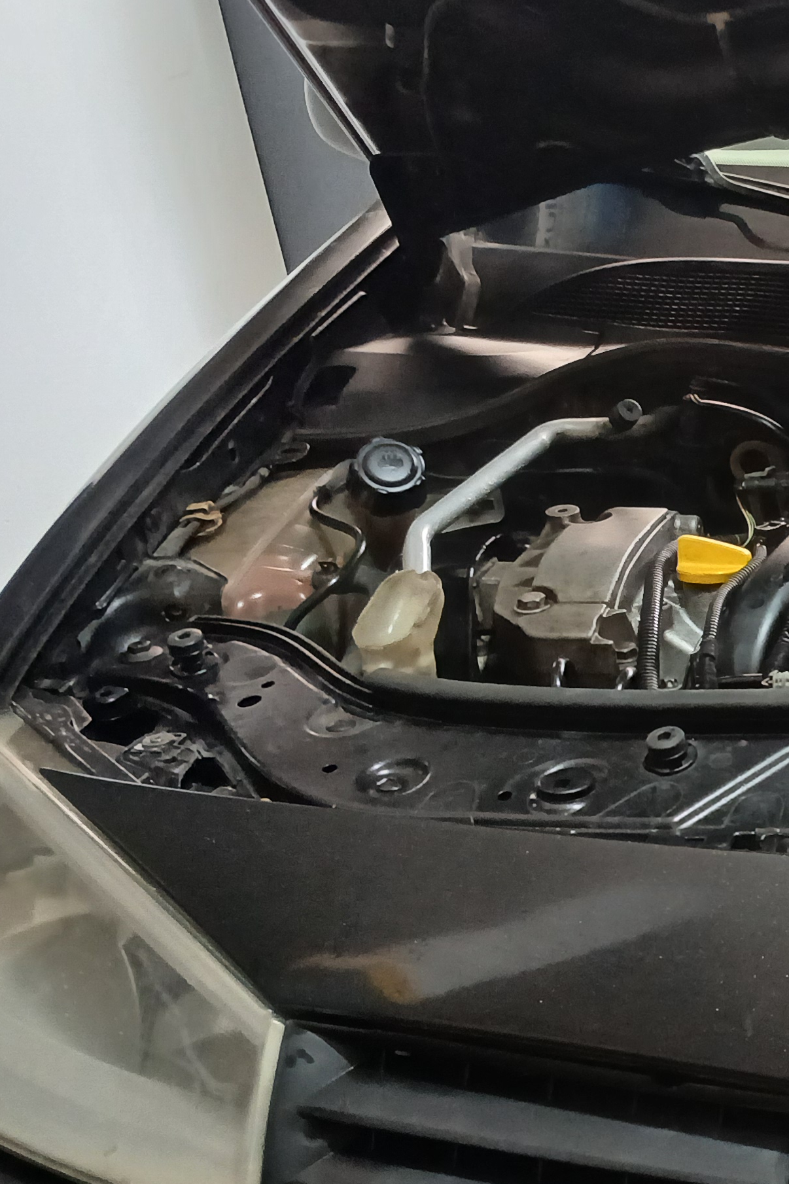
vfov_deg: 32.9
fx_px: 2005
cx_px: 1161
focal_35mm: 61
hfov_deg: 19.6
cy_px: 633
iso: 320
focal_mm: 3.98
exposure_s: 1/25
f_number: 1.8
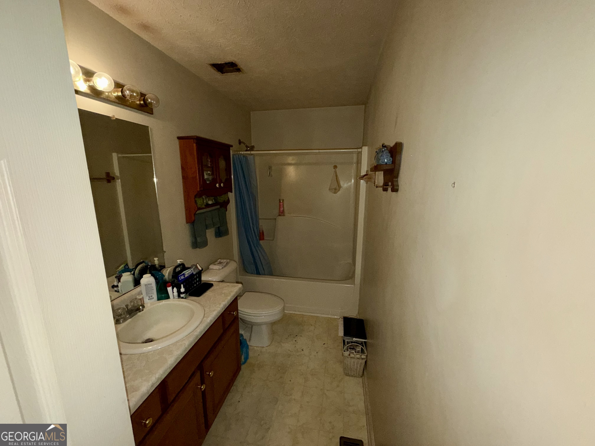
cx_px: 298
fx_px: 241
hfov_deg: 102.1
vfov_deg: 85.7
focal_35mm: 14
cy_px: 223
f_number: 2.2
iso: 125
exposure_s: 1/60
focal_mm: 2.22
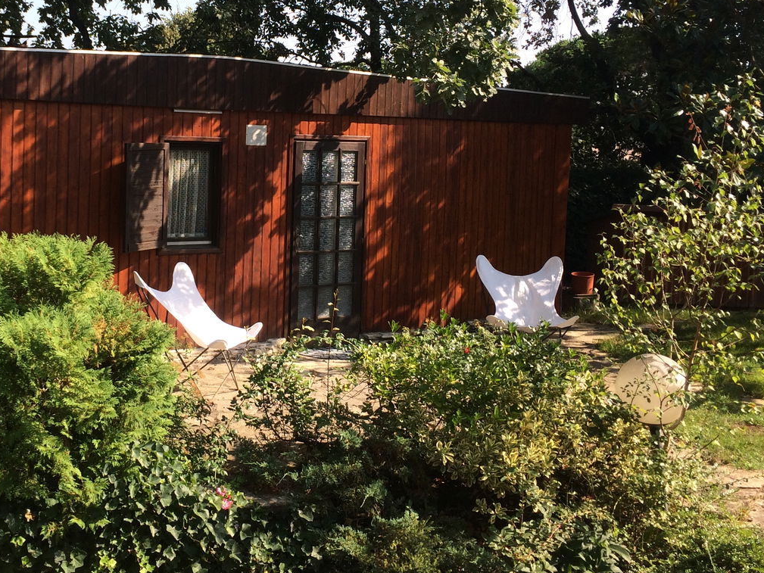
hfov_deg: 40.5
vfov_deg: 31.2
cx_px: 234
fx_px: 1015
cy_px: 185
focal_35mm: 46
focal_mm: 4.15
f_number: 2.2
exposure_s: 1/707
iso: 32
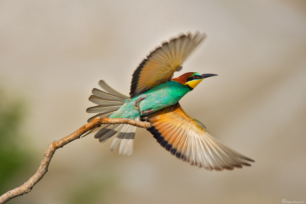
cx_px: 153
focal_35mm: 500
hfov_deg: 4.1
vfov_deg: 2.7
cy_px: 102
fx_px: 4248
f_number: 7.1
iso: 500
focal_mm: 500
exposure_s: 1/1250
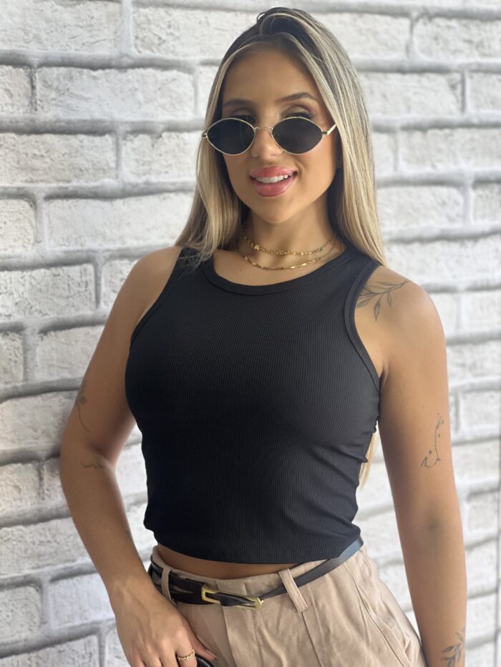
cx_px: 250
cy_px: 334
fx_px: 1486
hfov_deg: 19.1
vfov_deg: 25.3
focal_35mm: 77
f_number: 2.8
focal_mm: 9
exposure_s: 1/120
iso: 250
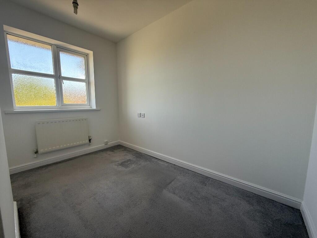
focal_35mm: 14
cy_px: 119
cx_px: 158
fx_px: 128
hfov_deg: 102.1
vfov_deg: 85.7
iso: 64
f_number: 2.2
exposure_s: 1/106
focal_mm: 2.22
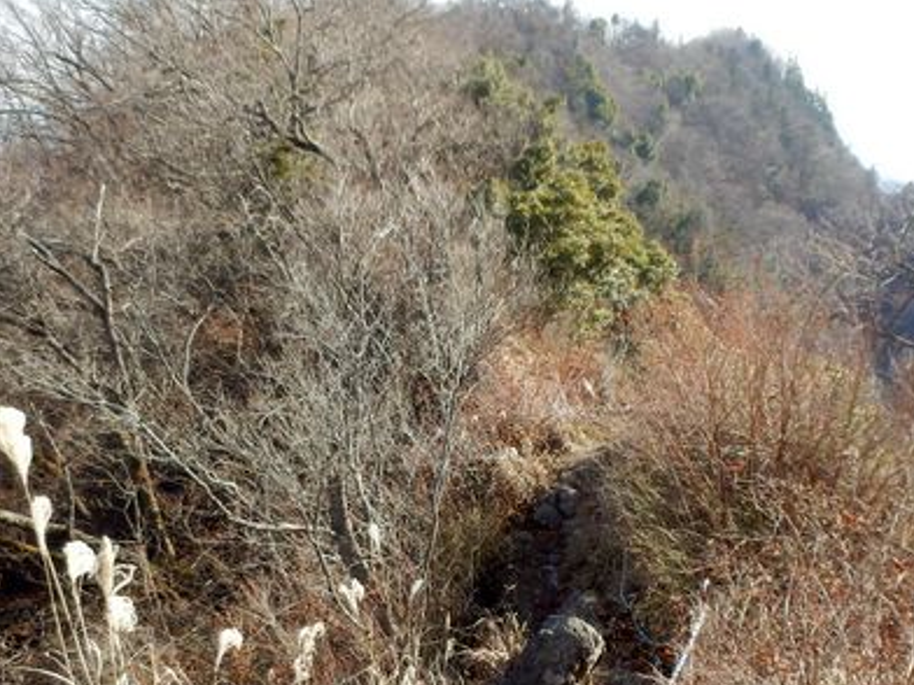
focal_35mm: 49
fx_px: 1294
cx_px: 483
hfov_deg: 38.9
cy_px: 468
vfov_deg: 29.4
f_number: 3
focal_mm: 4.2
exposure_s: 1/320
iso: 80
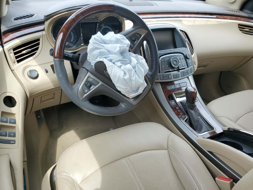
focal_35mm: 26
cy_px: 95
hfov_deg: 67.3
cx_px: 126
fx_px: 190
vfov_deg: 53.1
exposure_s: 1/370
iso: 50
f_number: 1.5
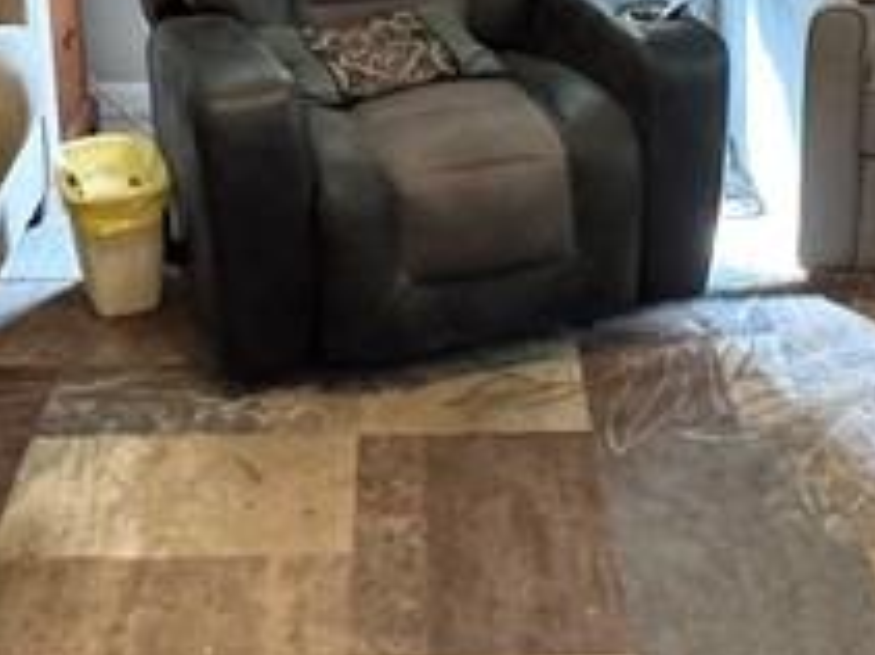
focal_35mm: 68
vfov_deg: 21.4
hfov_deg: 28.5
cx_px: 493
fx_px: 1718
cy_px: 149
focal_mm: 2.22
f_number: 2.2
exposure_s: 1/60
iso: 640
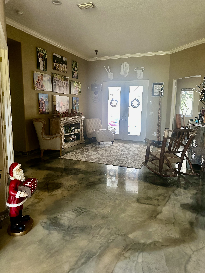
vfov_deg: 71.6
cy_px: 136
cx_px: 102
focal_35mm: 24
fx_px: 190
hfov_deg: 56.8
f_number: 1.78
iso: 500
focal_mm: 6.86
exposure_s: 1/60
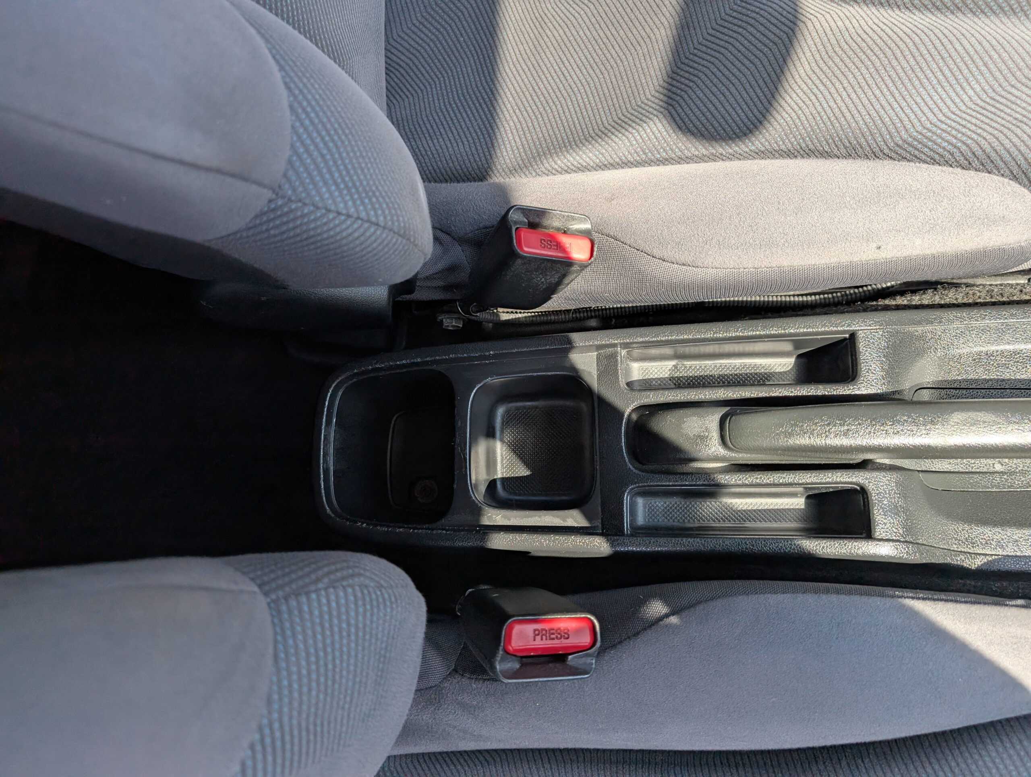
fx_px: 716
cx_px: 516
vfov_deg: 56.9
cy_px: 388
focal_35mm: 24
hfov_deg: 71.5
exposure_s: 1/228
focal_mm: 6.9
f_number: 1.68
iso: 22
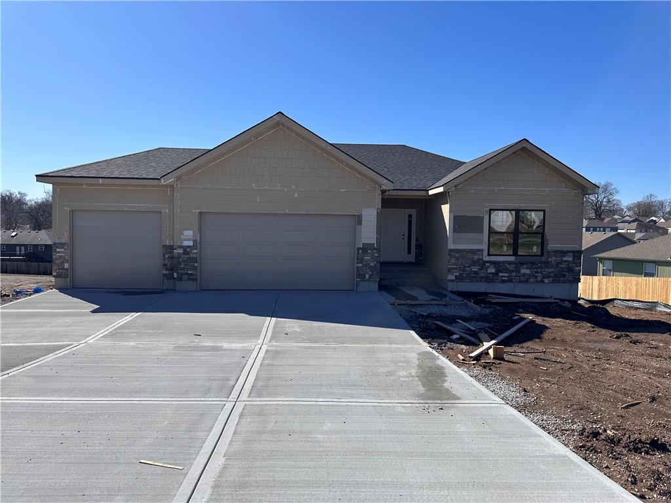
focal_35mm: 24
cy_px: 252
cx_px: 336
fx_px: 465
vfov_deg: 56.8
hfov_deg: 71.6
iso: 80
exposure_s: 1/5525
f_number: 1.78
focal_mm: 6.86
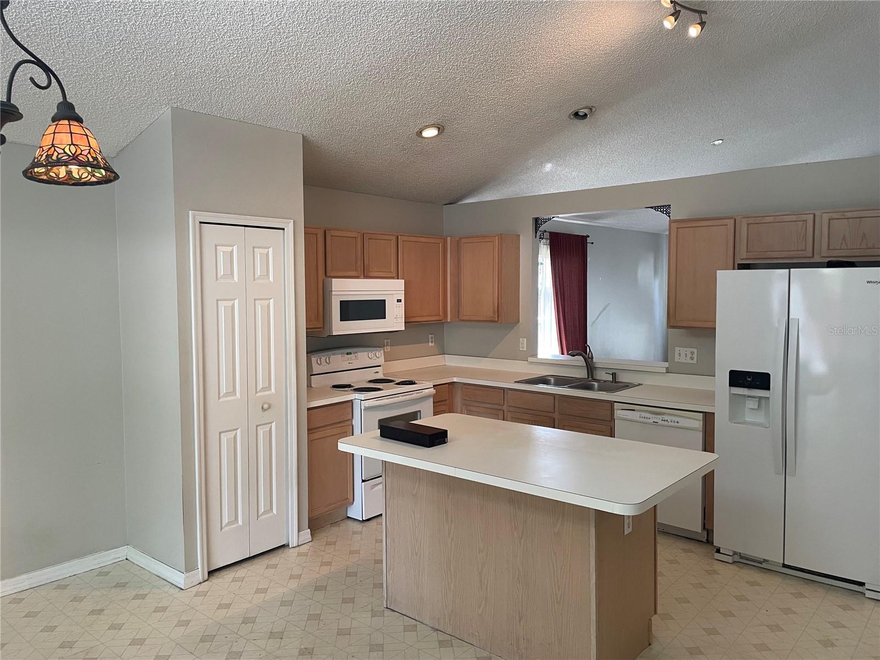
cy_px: 330
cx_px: 440
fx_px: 661
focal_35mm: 26
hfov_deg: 67.3
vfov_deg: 53.1
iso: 125
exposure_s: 1/60
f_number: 1.6
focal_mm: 4.2
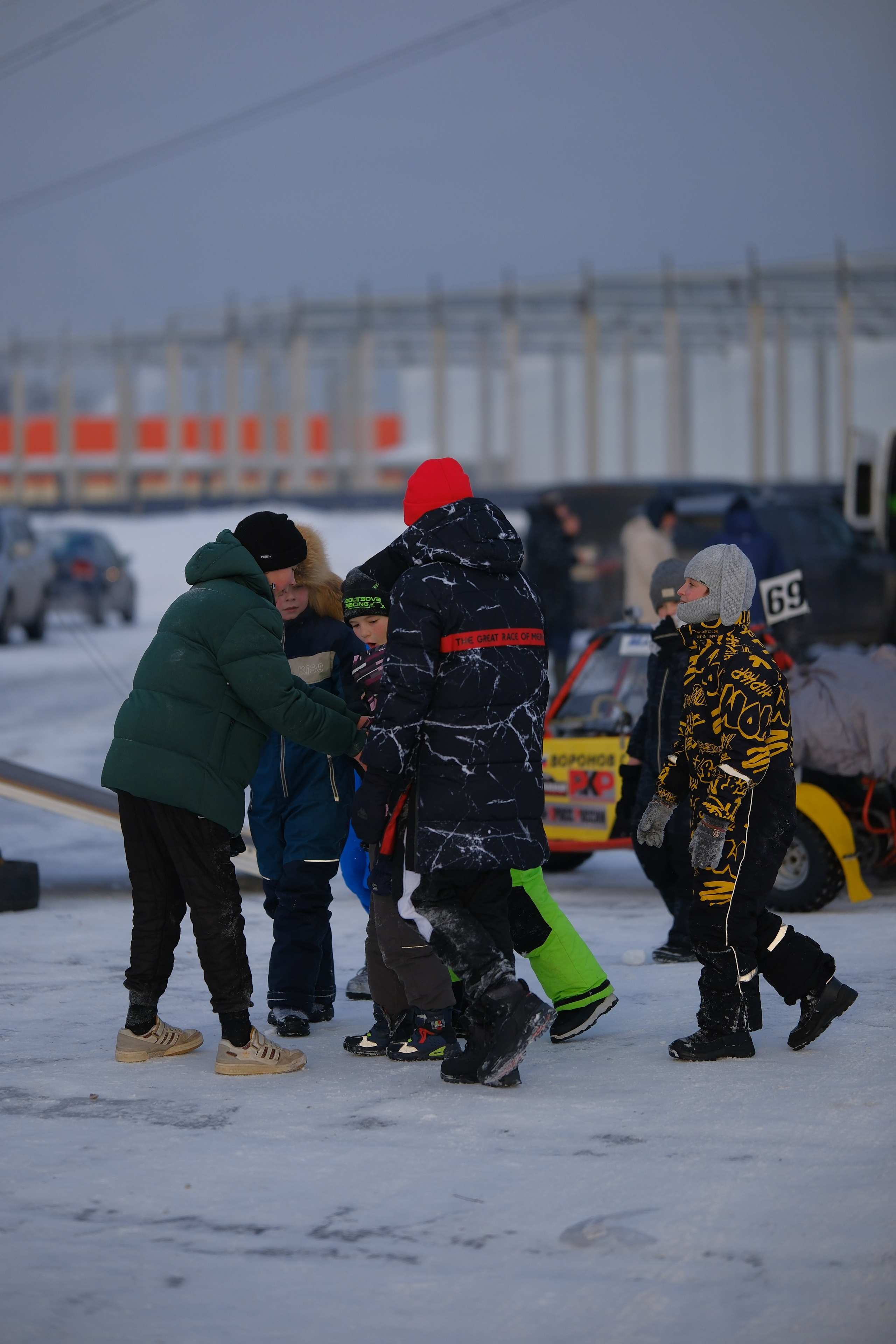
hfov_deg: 12.1
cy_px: 672
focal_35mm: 113
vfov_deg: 18.1
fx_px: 4218
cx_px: 448
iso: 160
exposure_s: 1/7500
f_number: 1.2
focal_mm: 75
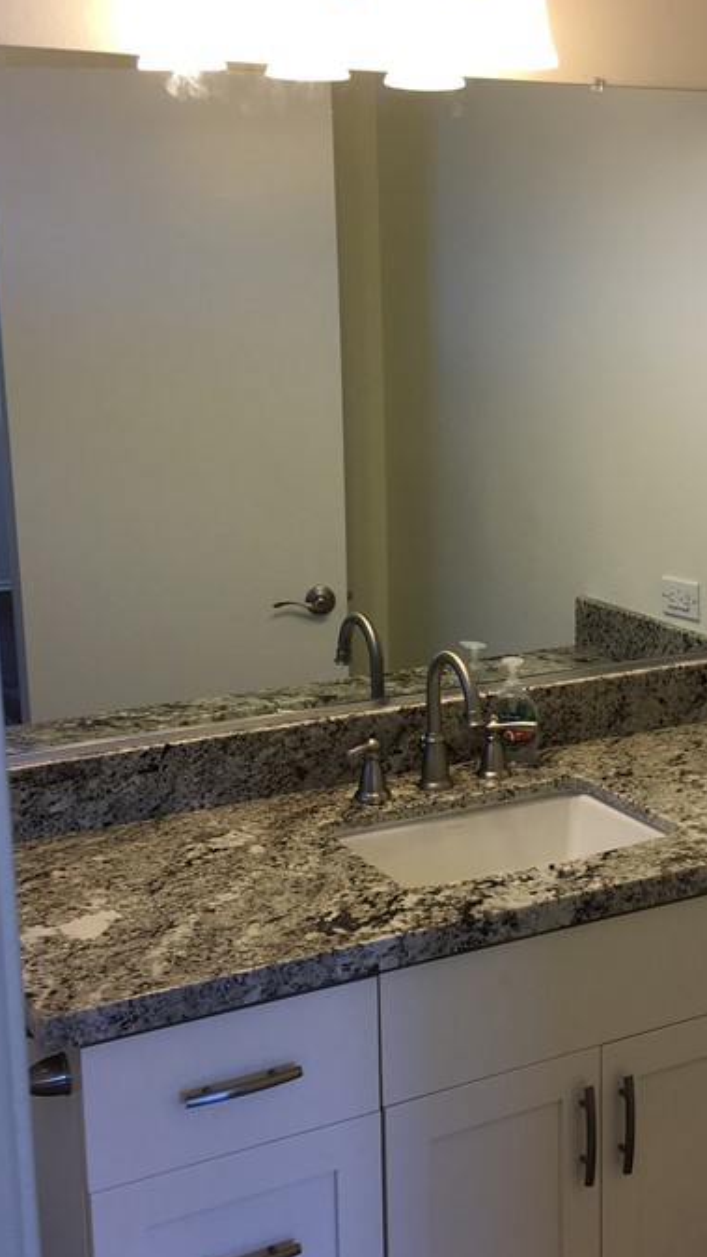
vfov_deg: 42.9
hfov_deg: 24.6
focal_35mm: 48
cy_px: 612
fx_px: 1600
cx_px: 528
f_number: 2.2
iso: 25
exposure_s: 1/40
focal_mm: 4.15
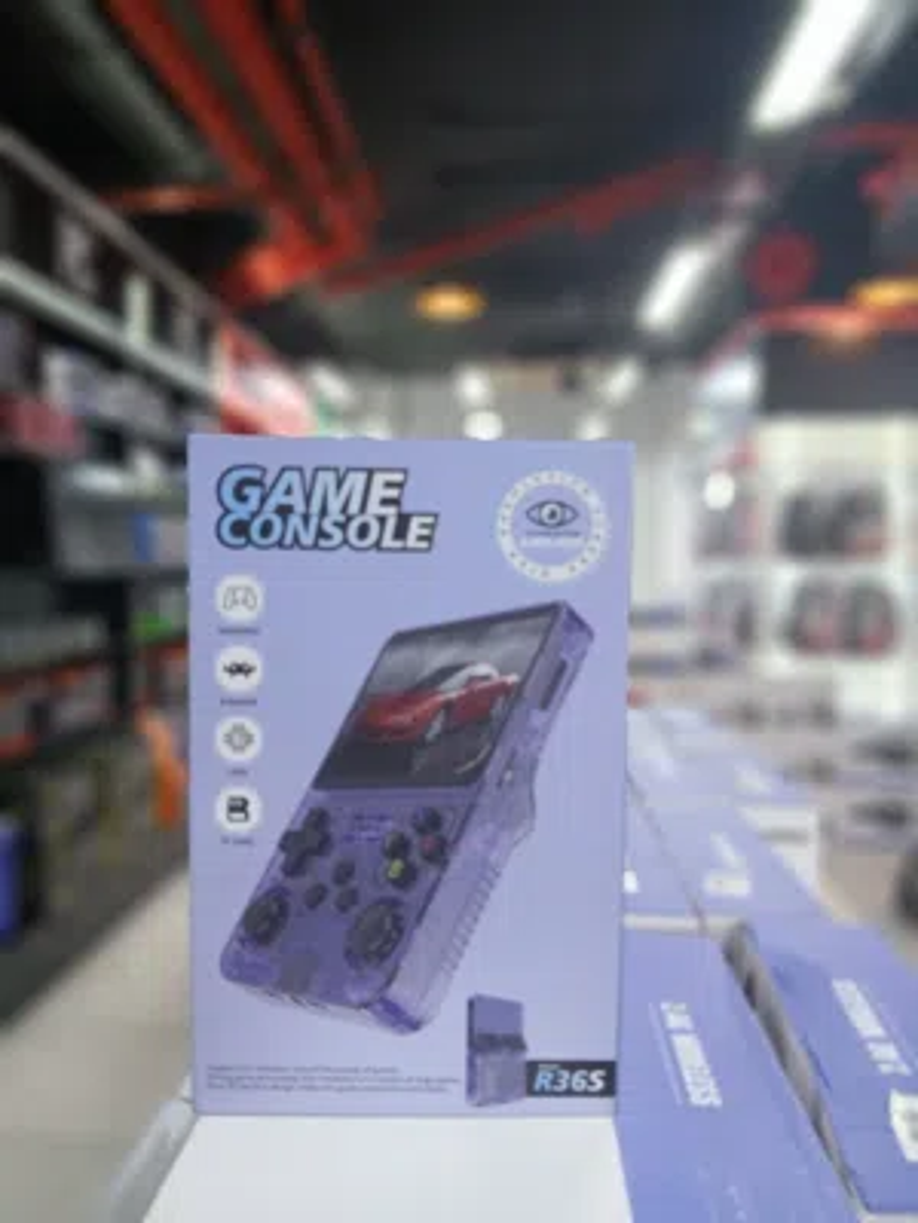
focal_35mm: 26
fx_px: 919
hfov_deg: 53.1
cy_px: 612
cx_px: 459
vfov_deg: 67.3
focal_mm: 3.98
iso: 250
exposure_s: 1/50
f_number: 1.8
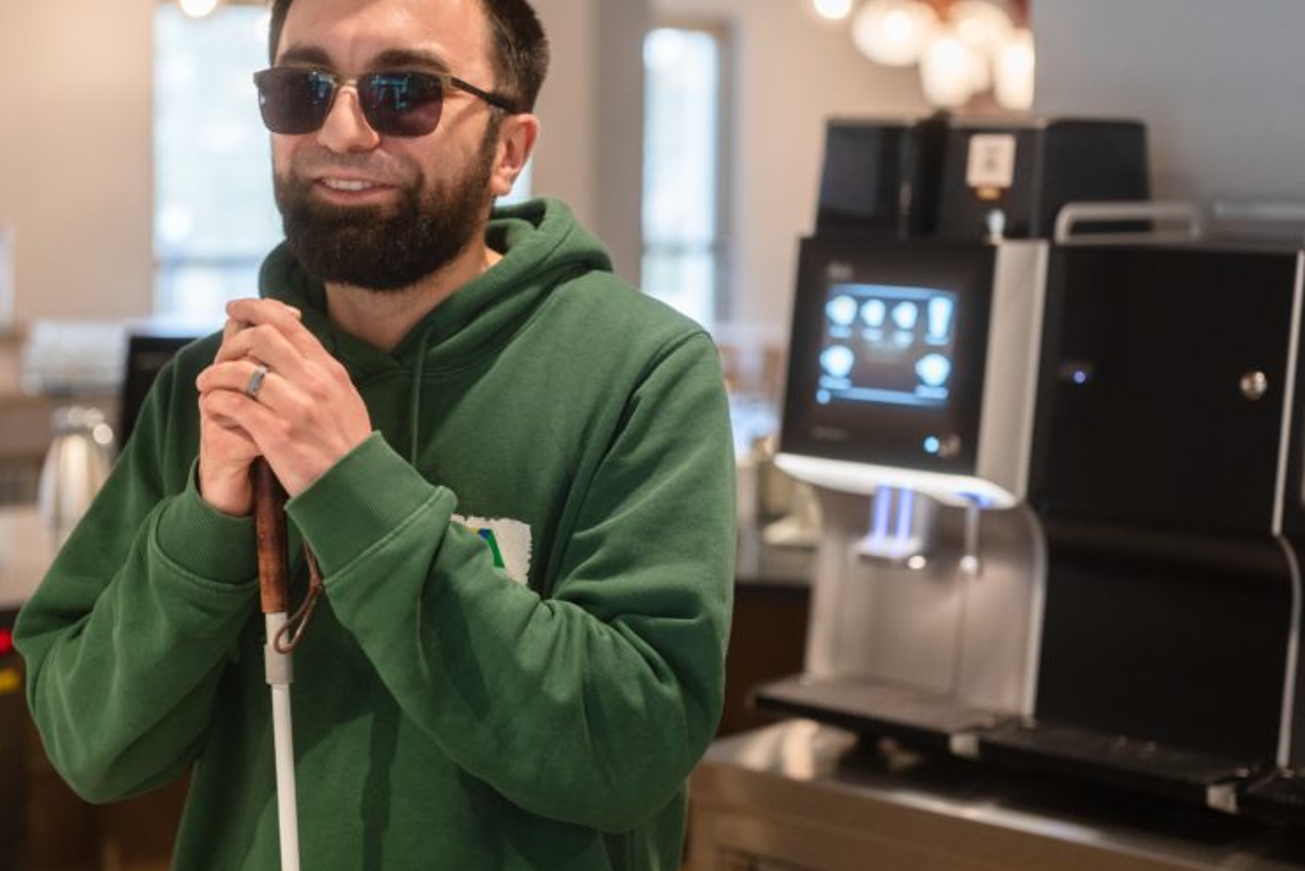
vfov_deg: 19.7
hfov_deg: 29.2
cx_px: 547
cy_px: 340
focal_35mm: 69
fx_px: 2502
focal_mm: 50
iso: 1000
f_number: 2.2
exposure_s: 1/160
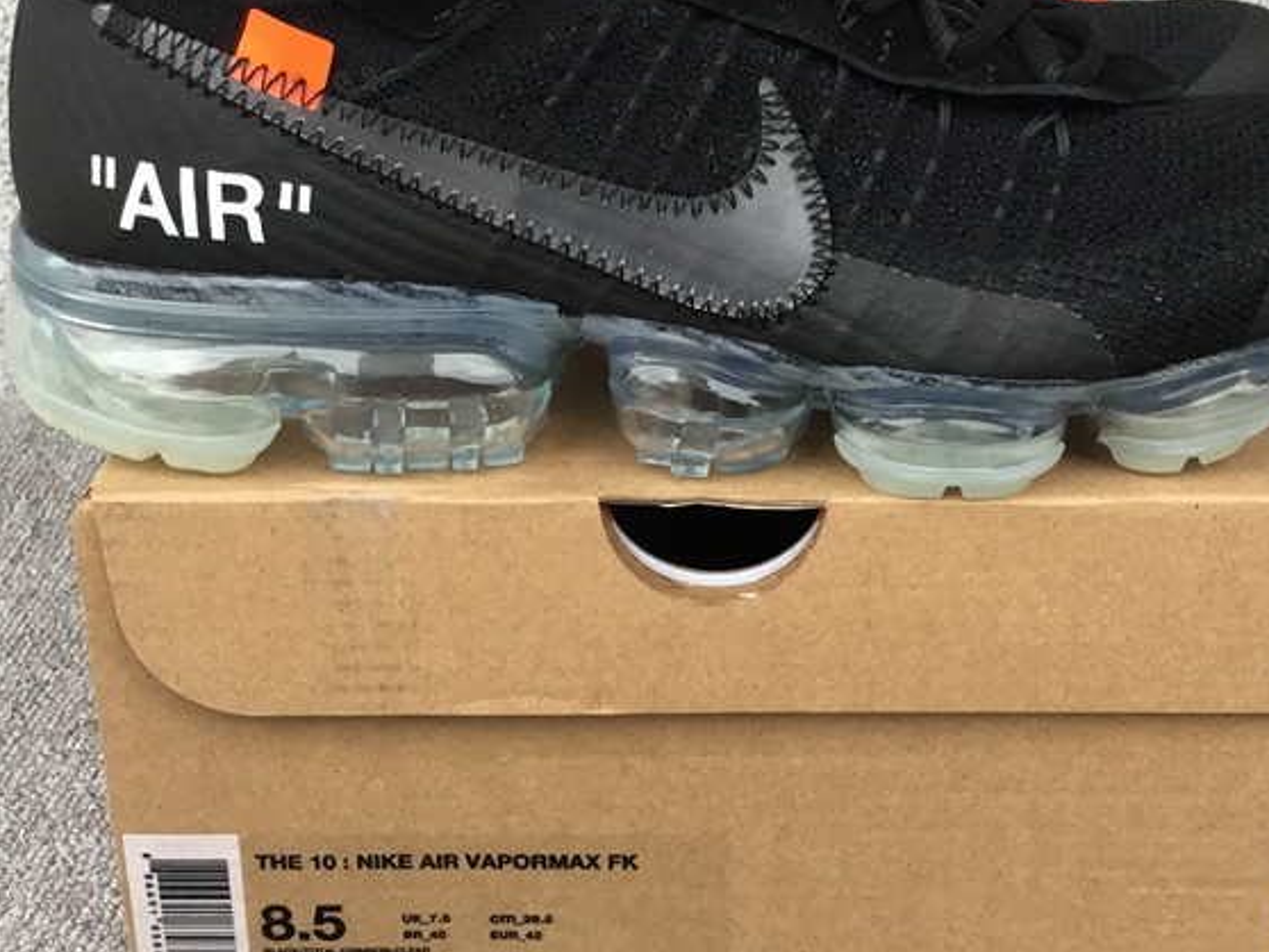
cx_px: 712
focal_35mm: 50
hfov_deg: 38.1
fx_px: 1834
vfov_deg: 29.1
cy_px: 376
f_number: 2.4
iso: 25
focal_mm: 3.3
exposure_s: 1/33
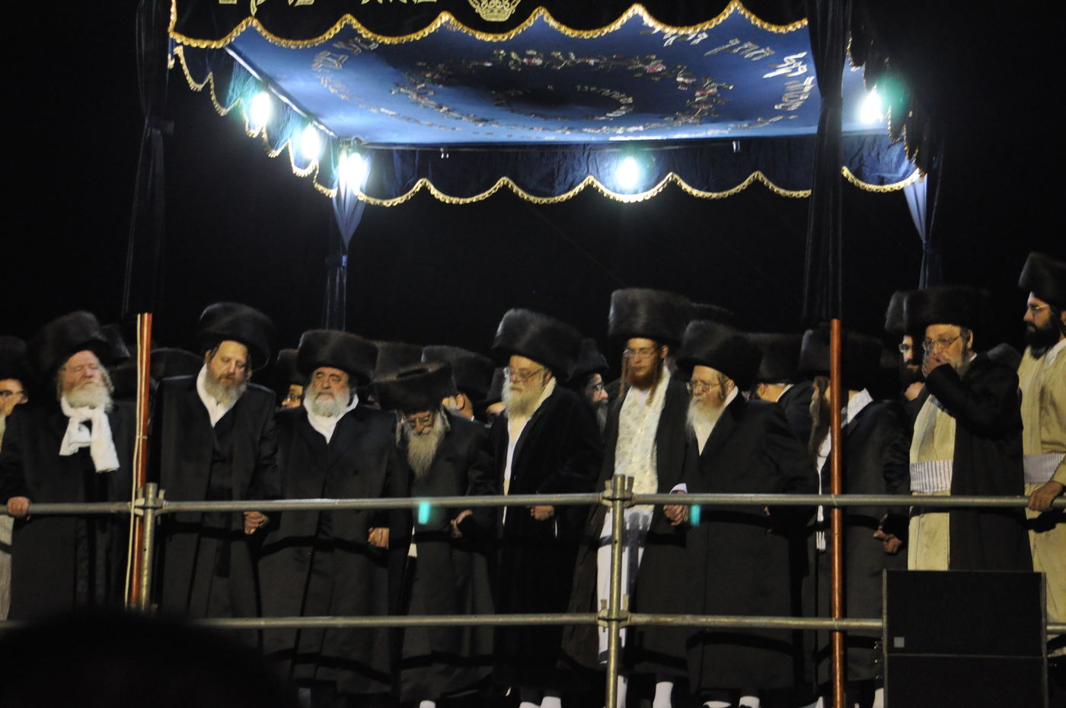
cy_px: 354
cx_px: 533
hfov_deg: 15.9
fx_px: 3814
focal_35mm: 129
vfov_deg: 10.6
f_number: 5.6
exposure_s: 1/50
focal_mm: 86
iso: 2000
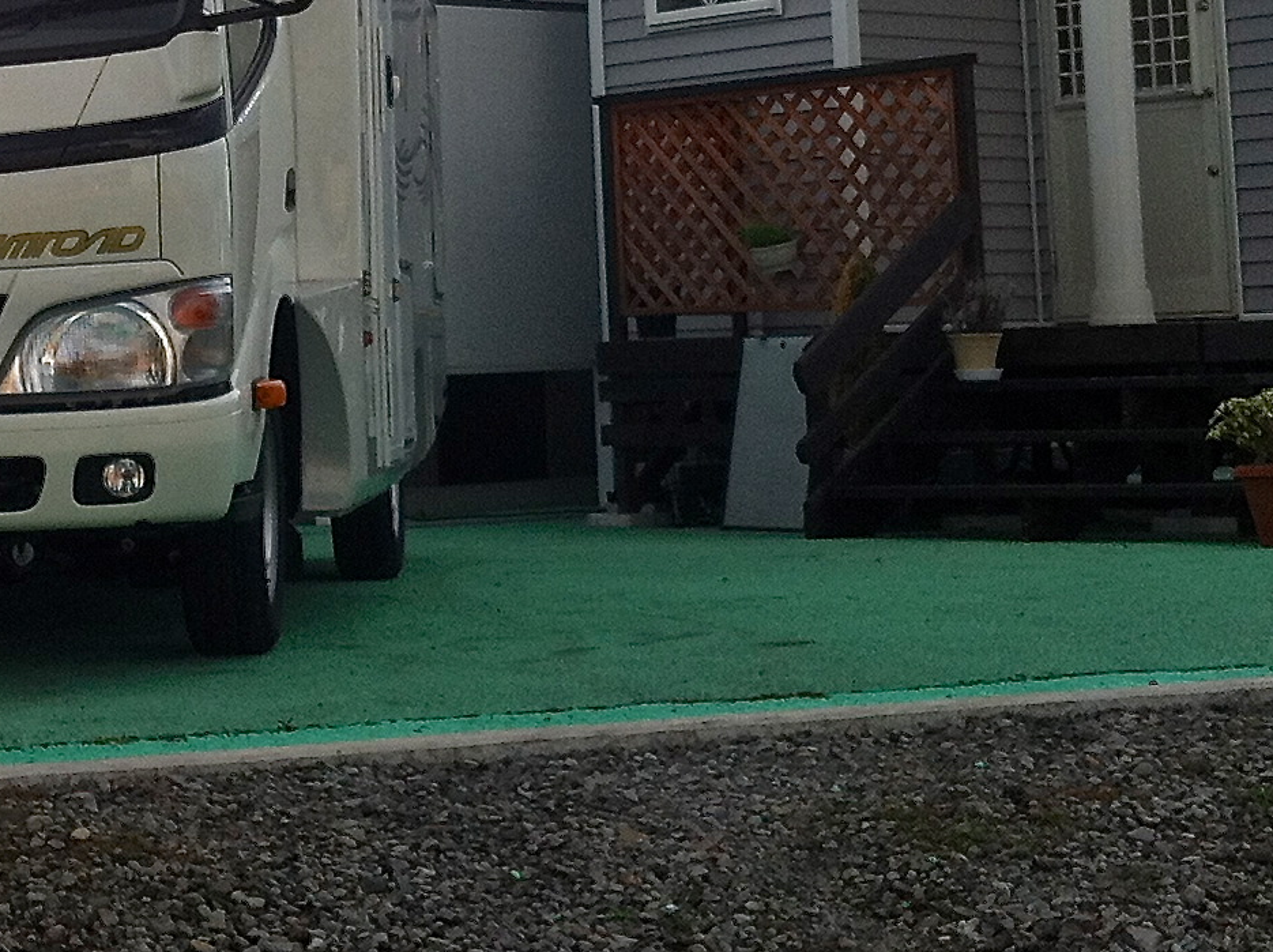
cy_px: 54
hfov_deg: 20.0
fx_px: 3563
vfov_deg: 15.0
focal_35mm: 97
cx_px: 203
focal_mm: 3.85
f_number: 2.8
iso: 80
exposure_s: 1/656
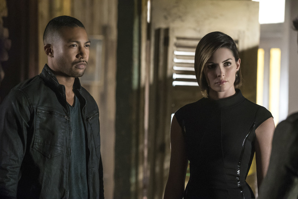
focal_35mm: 147
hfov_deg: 14.0
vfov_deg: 9.3
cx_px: 149
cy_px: 100
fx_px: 1217
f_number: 4
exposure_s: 1/60
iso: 8000
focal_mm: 147
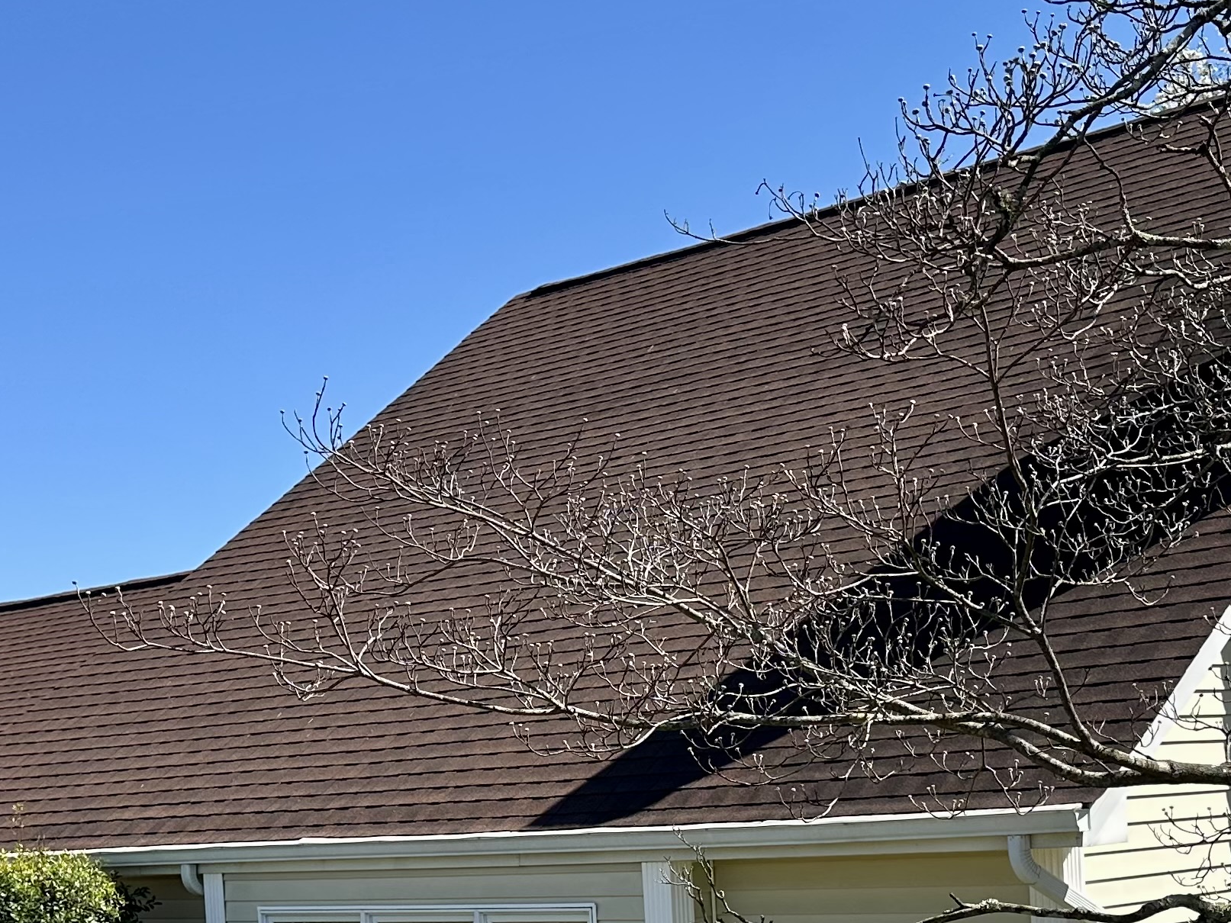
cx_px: 580
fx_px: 2134
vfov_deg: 23.6
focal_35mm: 60
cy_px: 880
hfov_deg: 32.2
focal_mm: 6.86
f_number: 1.78
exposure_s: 1/3155
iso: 80
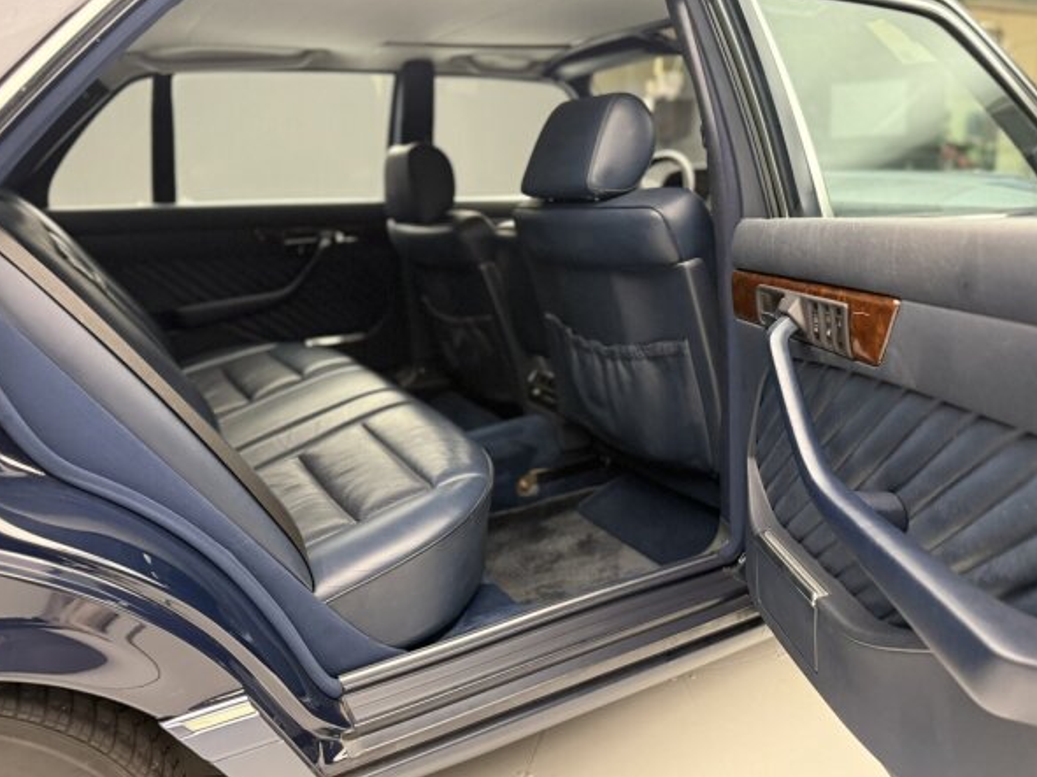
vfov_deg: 53.0
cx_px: 509
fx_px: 779
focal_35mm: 26
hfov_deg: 67.3
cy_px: 384
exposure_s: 1/49
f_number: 1.78
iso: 640
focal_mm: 6.76
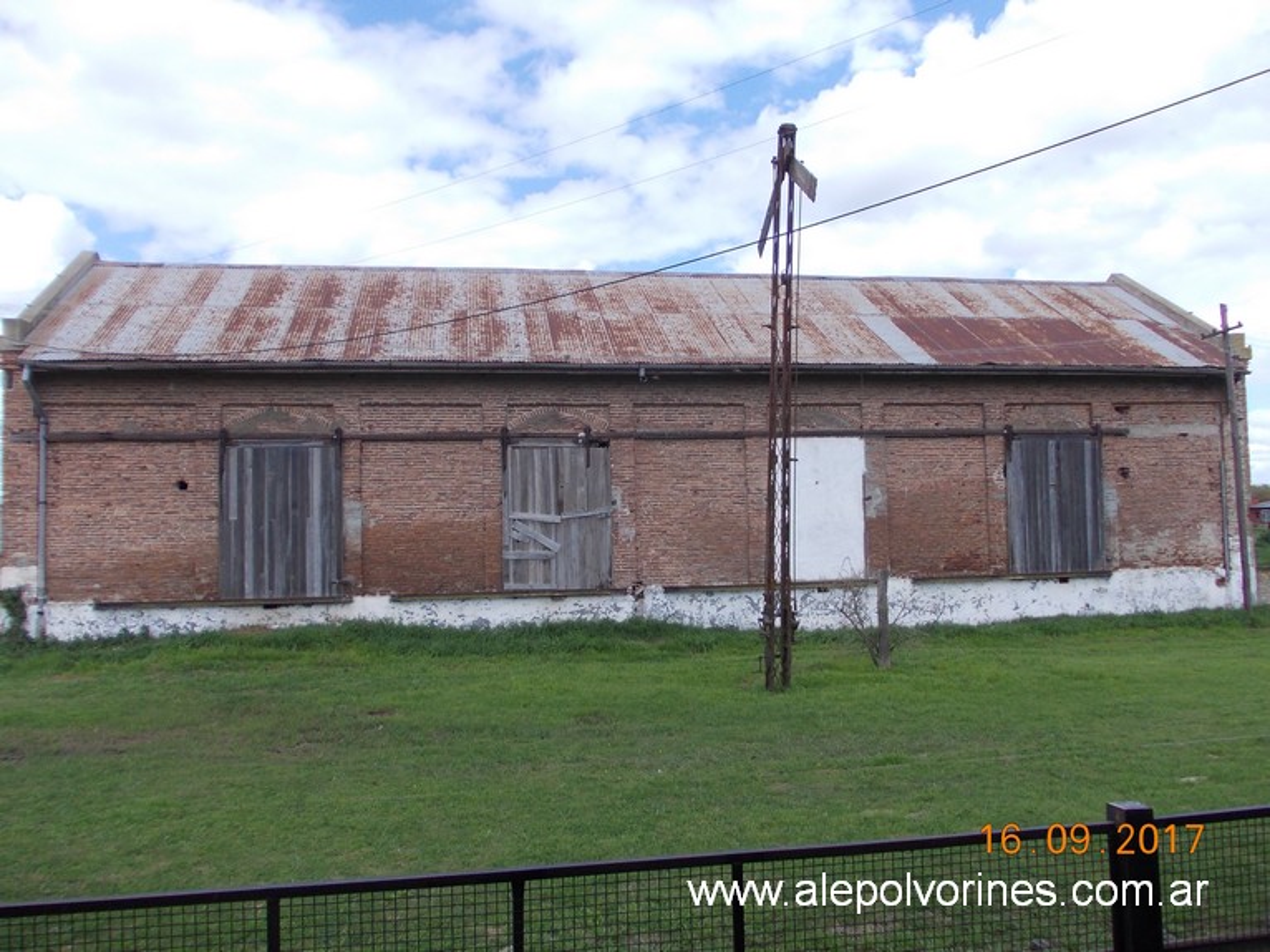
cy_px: 476
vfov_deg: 49.7
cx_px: 635
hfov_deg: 63.5
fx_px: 1027
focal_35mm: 28
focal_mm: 4
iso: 80
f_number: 5.4
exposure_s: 1/250
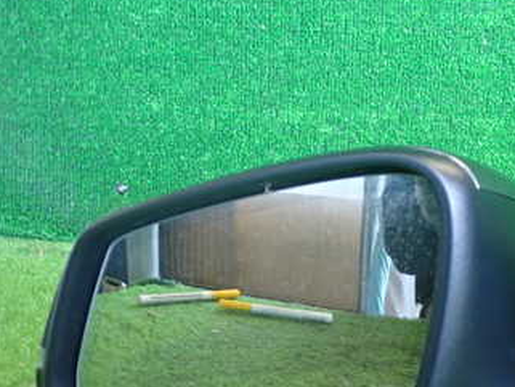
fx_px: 833
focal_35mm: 56
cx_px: 475
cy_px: 299
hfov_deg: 32.4
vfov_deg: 25.7
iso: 320
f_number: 2.3
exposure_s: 1/30
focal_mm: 5.4
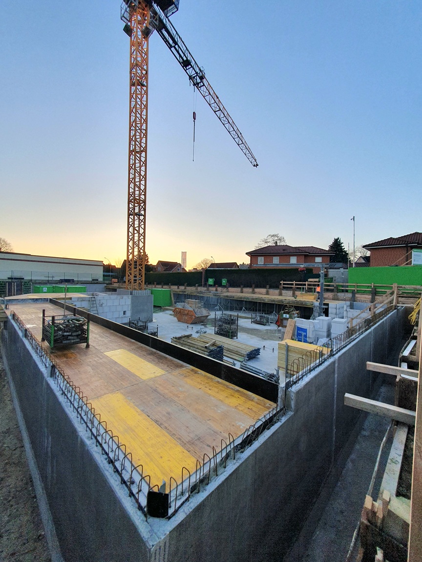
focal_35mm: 13
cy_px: 281
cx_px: 211
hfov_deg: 89.9
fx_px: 211
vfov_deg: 106.2
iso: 50
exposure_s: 1/345
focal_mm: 1.8
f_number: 2.2
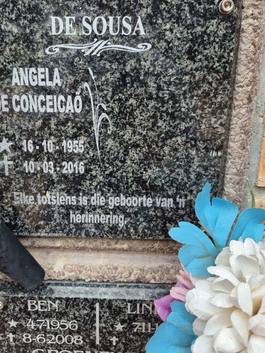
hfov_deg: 45.2
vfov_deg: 58.0
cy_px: 146
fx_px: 316
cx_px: 104
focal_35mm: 31
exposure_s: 1/180
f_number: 1.8
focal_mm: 5.4
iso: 40
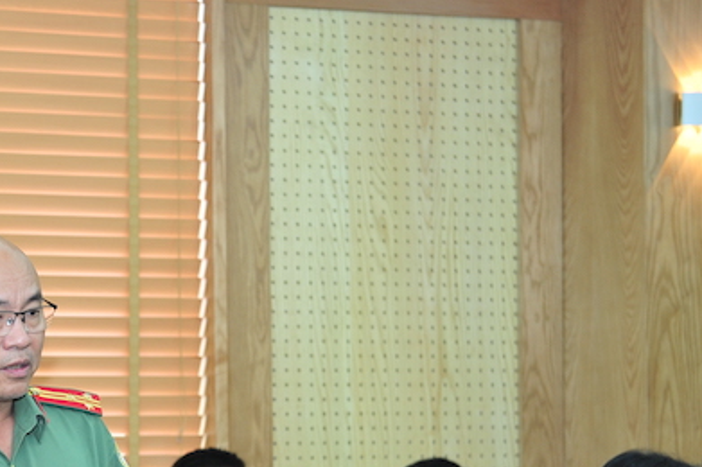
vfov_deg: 10.7
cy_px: 384
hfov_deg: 15.9
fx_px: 2474
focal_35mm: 127
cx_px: 14
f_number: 3.5
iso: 1000
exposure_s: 1/160
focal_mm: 62
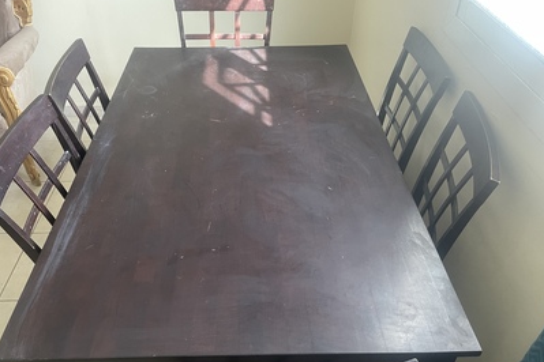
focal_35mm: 31
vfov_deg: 42.1
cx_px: 257
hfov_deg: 60.2
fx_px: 468
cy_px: 221
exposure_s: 1/60
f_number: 1.6
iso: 250
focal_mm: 4.2
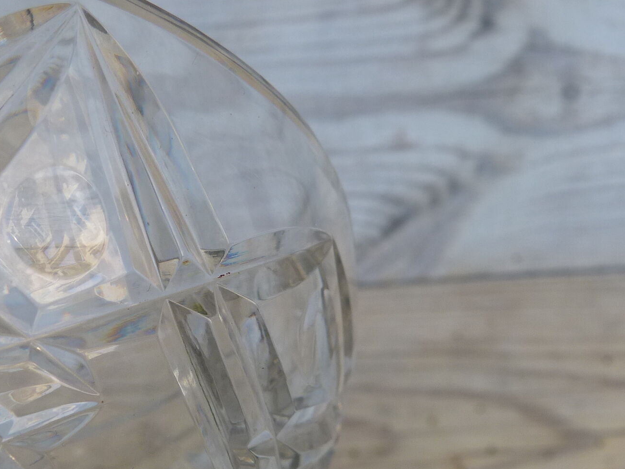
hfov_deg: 28.4
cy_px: 344
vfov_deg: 21.8
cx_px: 134
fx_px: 1210
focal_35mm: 67
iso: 80
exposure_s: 1/100
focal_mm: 6.2
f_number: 4
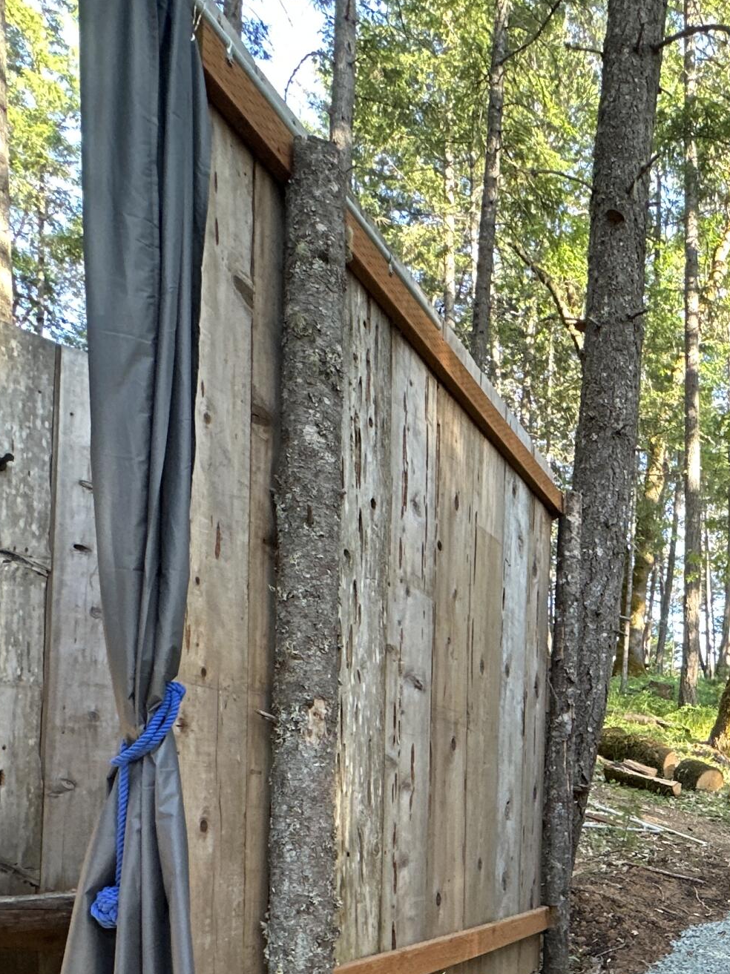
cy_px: 807
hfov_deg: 38.5
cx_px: 749
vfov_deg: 52.4
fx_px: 900
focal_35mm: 32
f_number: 2.2
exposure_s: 1/99
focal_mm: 2.22
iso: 200
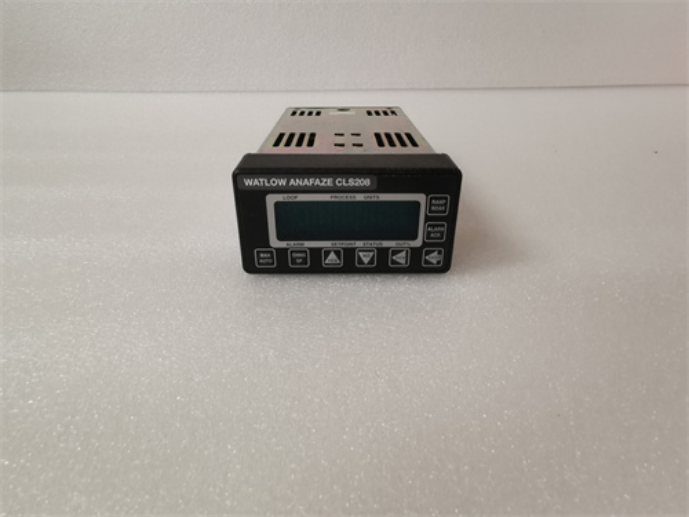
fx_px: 418
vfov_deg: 63.4
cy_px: 258
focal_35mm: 21
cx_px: 344
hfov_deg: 79.0
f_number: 2.2
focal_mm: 3.95
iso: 200
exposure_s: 1/36
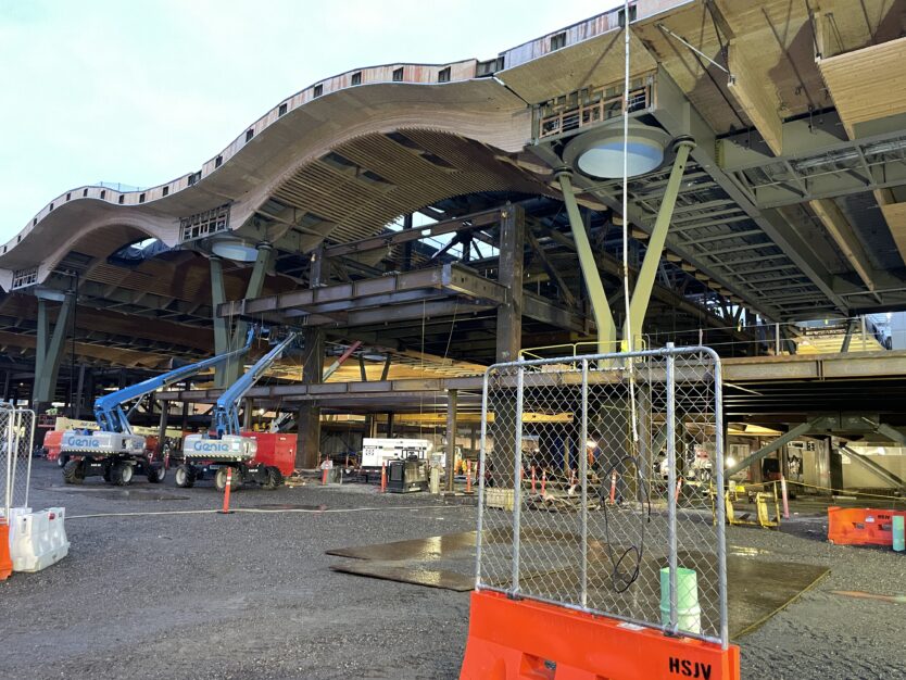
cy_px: 340
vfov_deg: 53.1
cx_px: 453
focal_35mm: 26
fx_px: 681
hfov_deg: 67.3
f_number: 1.6
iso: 500
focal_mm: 4.2
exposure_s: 1/53
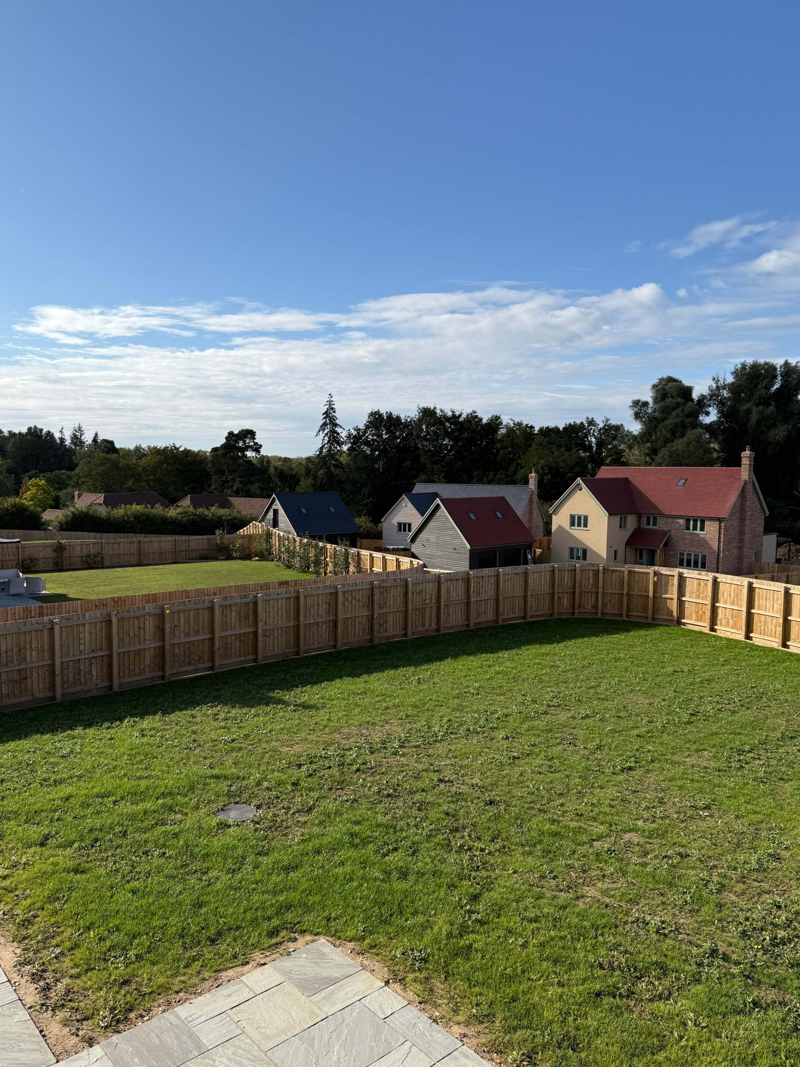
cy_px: 538
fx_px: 770
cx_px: 391
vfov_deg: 69.4
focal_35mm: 25
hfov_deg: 54.9
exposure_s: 1/4975
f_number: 1.78
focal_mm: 6.76
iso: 80
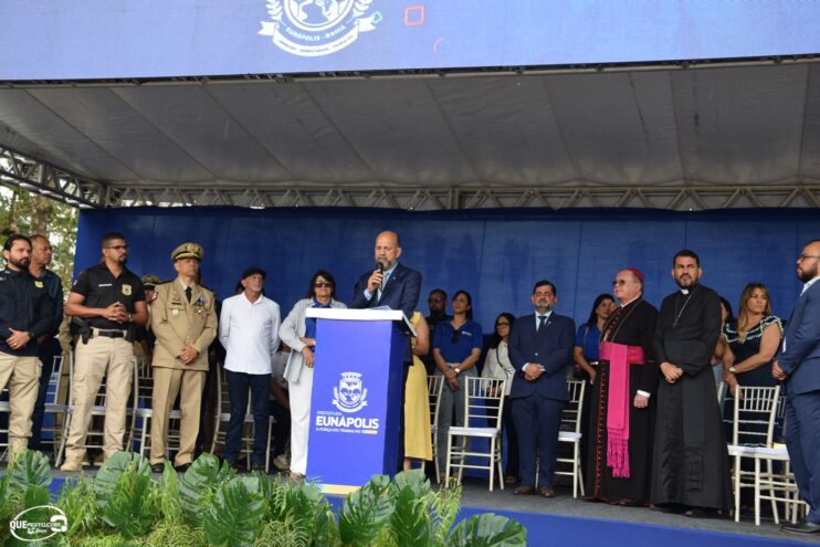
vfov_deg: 28.1
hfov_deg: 41.1
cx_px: 410
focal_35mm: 48
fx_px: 1093
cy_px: 274
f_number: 7.1
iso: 400
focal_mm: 32
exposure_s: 1/200
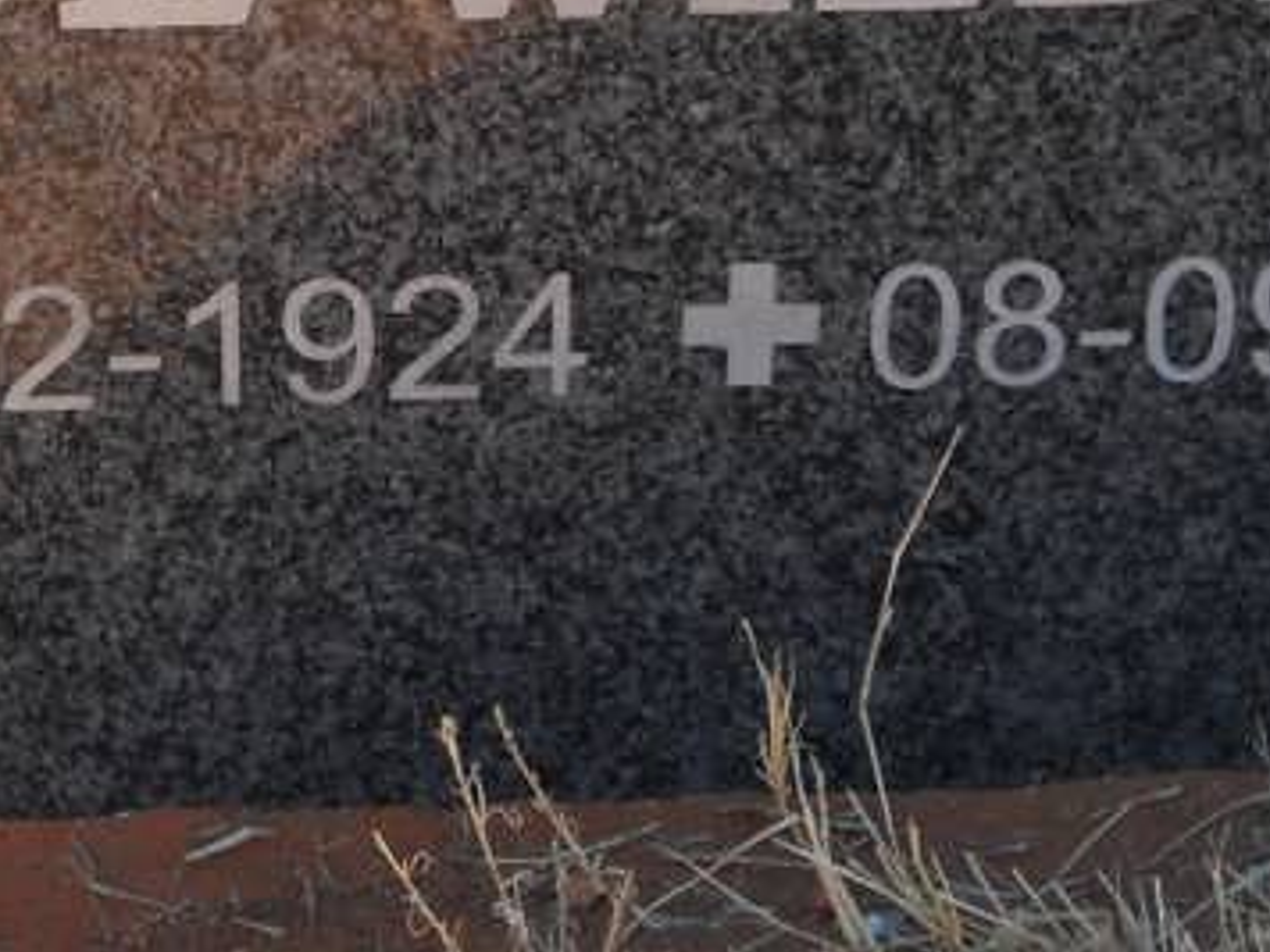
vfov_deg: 12.3
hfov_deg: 16.7
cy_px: -121
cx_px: 442
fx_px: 4329
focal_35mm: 118
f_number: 3.5
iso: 80
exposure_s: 1/125
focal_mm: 6.3
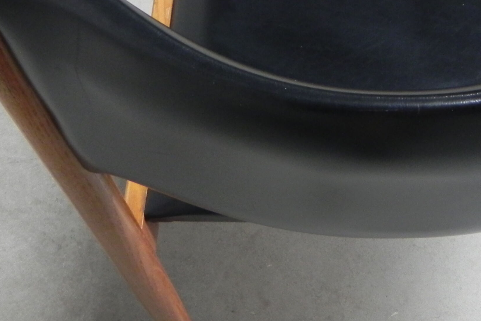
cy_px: 96
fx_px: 895
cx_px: 396
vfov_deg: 20.2
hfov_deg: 29.3
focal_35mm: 67
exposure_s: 1/30
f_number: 2.8
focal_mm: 5.2
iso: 341
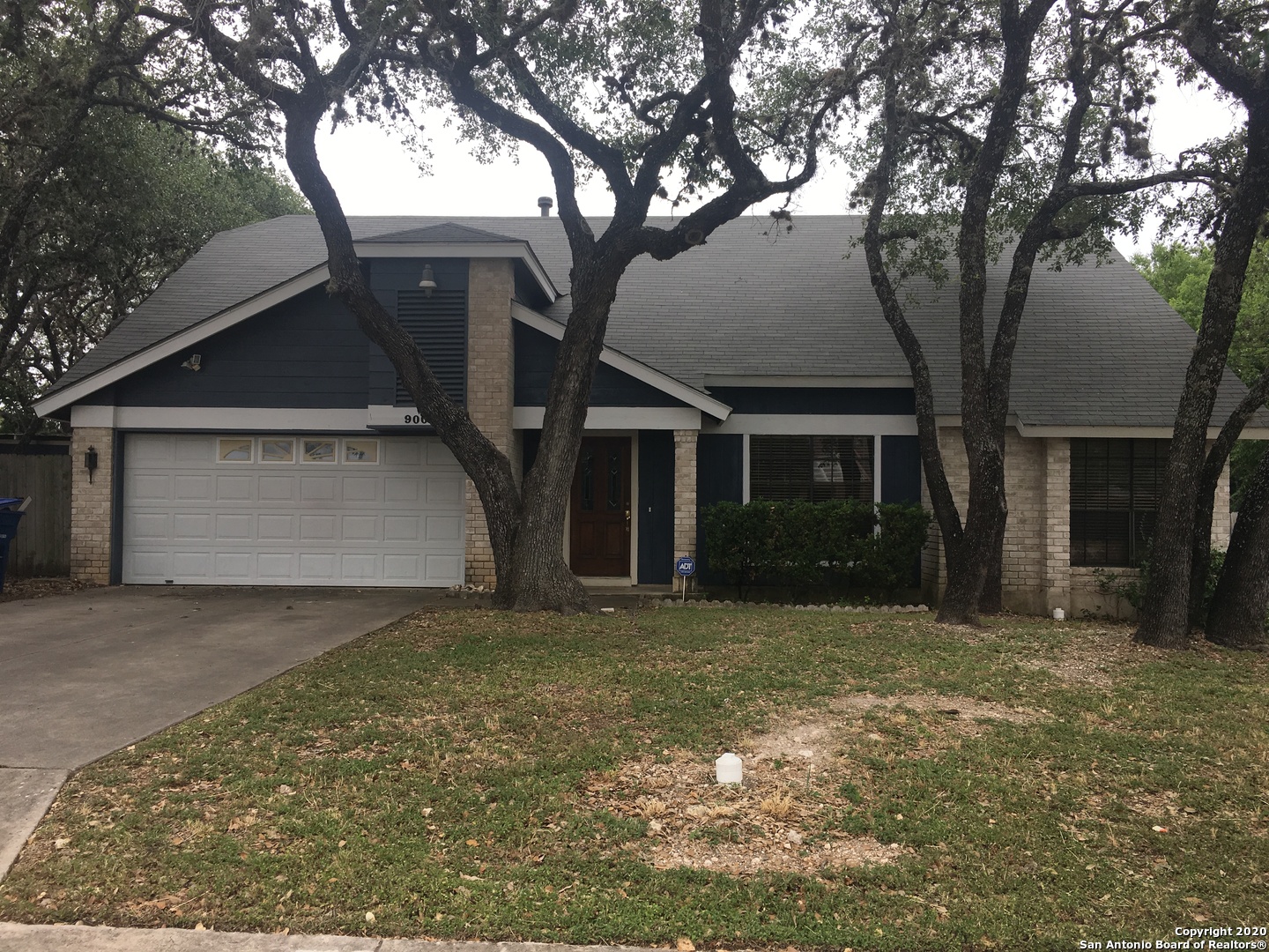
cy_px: 476
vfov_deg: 48.2
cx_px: 634
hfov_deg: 61.7
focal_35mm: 29
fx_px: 1063
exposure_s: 1/354
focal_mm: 4.15
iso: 25
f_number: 2.2
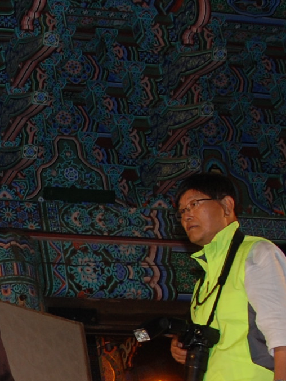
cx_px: -211
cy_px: 349
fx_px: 1157
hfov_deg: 12.9
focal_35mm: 105
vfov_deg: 18.4
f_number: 4
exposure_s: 1/60
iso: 200
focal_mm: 17
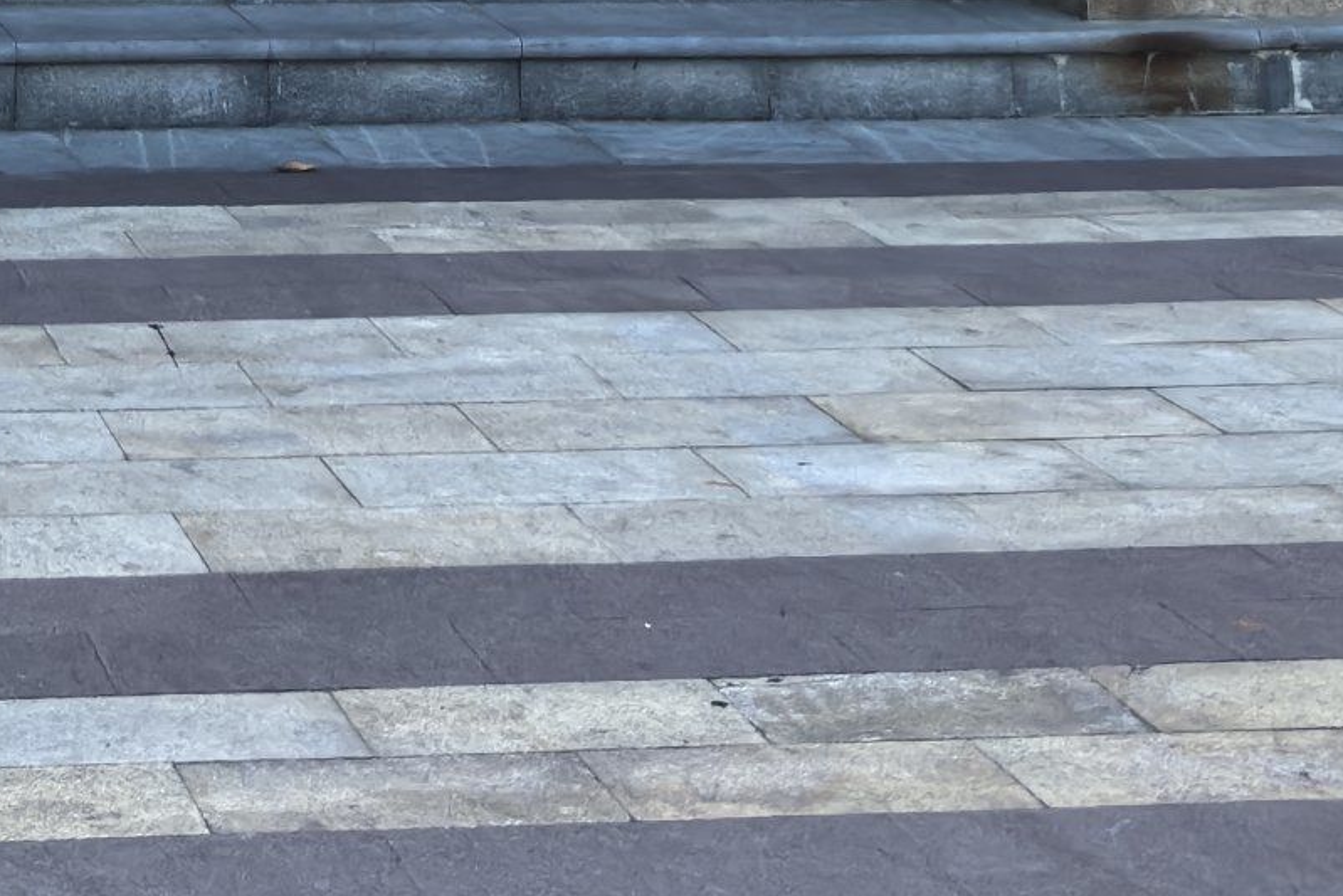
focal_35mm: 96
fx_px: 3582
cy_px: -1314
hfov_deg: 19.8
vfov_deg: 11.5
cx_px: -311
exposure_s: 1/3333
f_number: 2
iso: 320
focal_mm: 6.98
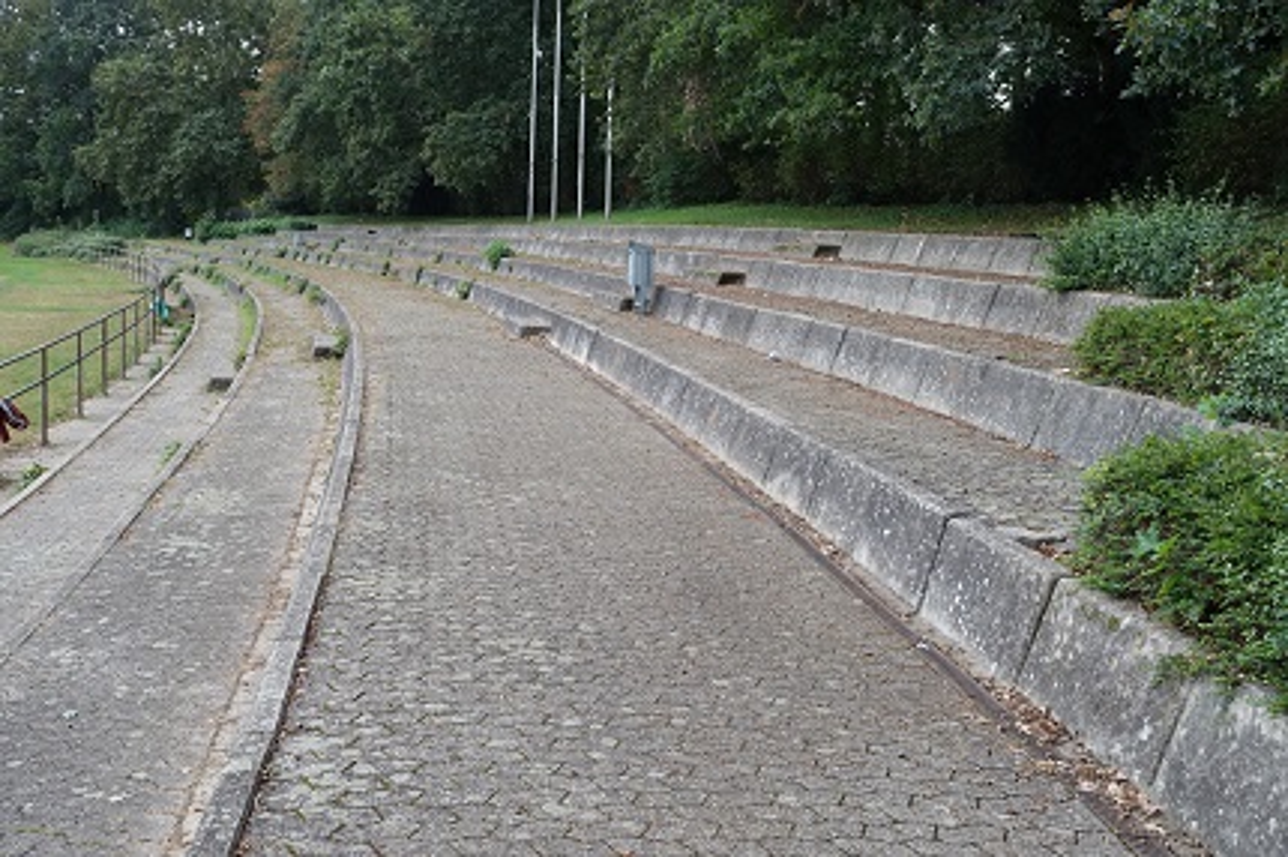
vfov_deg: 32.6
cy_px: 428
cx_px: 644
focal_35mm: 41
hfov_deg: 47.4
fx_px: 1466
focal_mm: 15.1
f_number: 4
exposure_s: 1/160
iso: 125
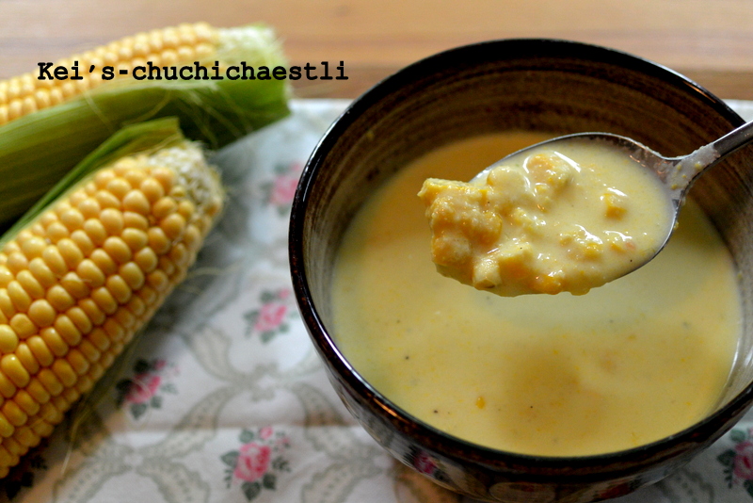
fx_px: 1025
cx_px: 376
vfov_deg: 27.5
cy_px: 252
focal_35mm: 49
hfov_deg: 40.3
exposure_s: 1/250
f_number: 2
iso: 280
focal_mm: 18.5
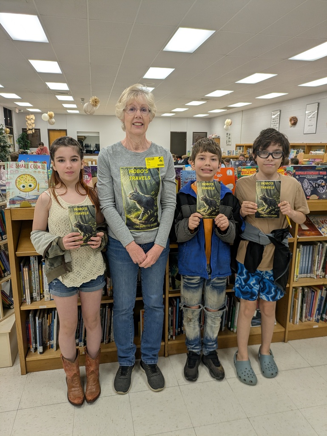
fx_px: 315
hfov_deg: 54.9
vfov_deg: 69.4
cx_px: 164
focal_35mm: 25
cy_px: 218
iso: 66
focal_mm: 5.43
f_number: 1.89
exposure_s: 1/120
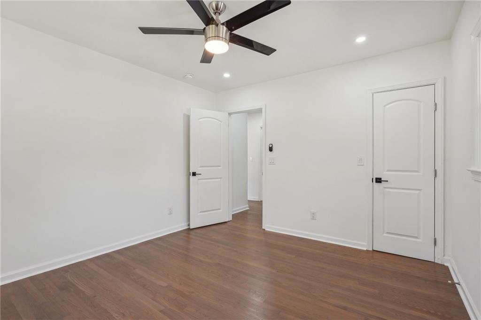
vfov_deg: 70.3
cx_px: 240
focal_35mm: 17
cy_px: 160
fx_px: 227
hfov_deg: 93.3
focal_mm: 17
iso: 400
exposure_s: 1/30
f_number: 8
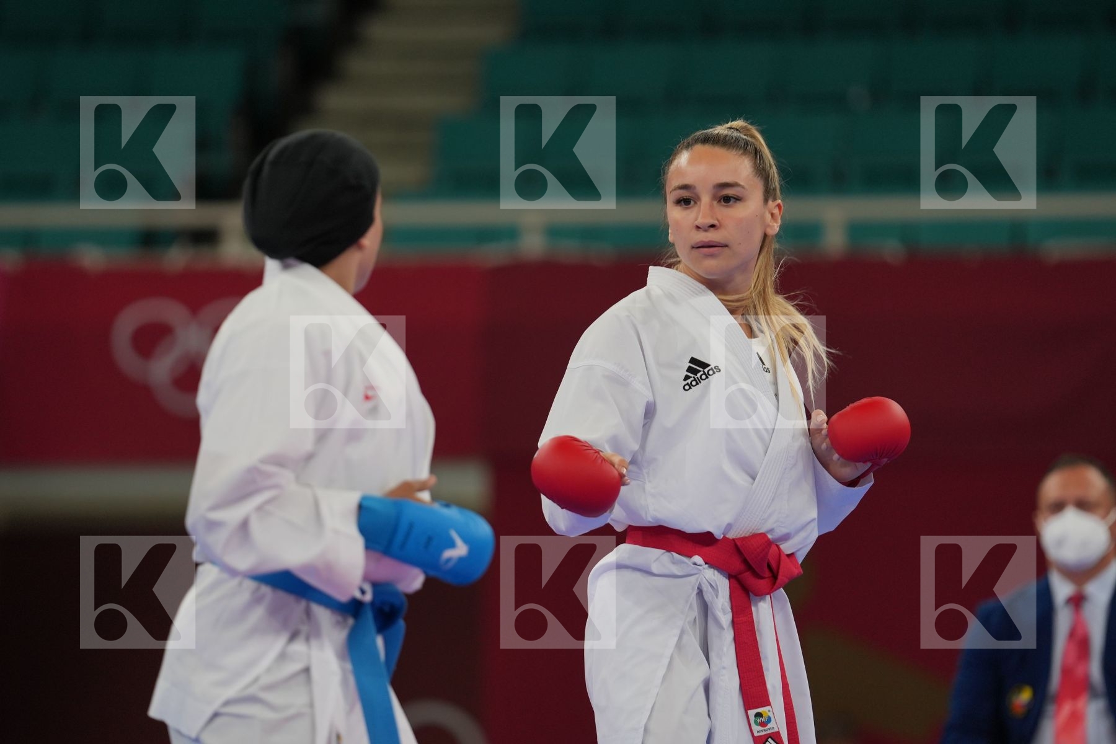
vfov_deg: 4.6
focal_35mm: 300
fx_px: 9299
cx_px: 558
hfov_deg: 6.9
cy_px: 372
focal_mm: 200
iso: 400
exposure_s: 1/1000
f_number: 2.8
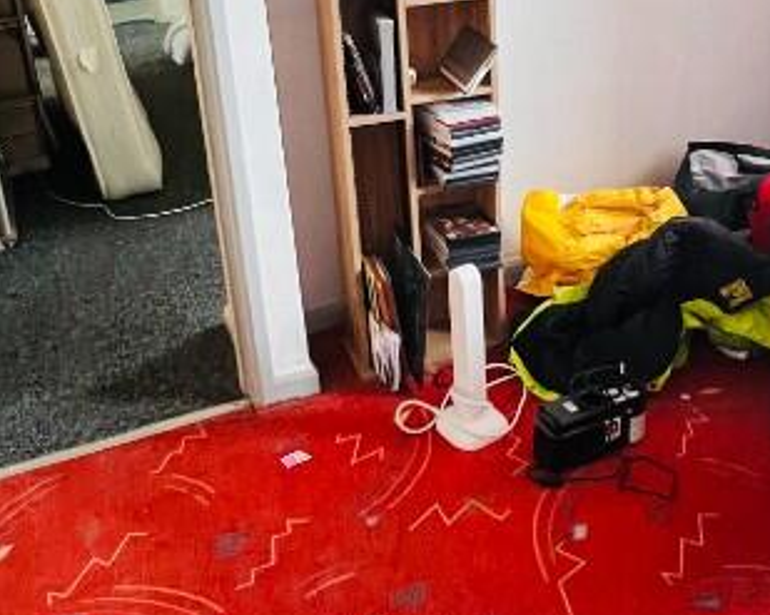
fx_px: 957
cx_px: 473
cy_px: 174
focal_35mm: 42
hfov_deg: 43.5
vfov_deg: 35.1
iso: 250
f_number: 1.8
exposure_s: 1/93
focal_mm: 1.57
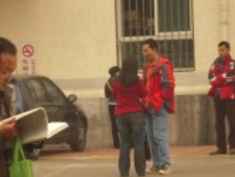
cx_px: 0
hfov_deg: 6.5
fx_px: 2067
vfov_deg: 4.9
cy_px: 198
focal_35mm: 304
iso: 400
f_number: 5.8
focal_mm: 20
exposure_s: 1/80
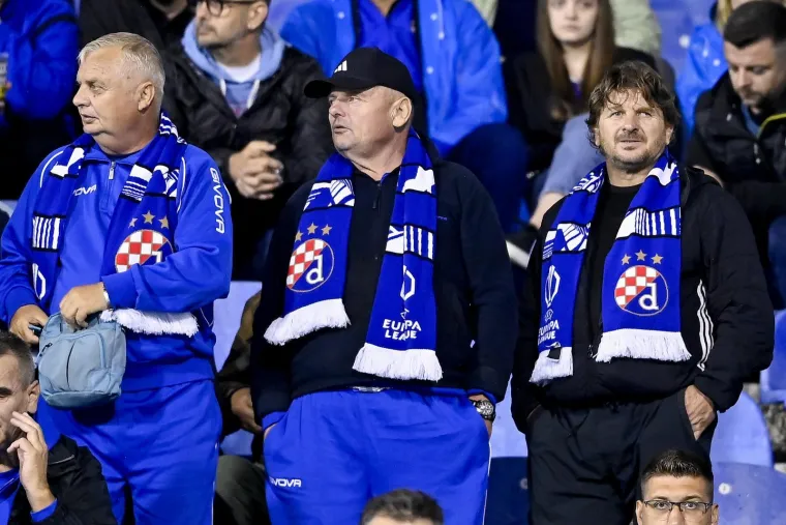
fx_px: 8734
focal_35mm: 400
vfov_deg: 3.4
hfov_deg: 5.2
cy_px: 262
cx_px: 393
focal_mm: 400
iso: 5000
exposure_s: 1/250
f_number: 2.8
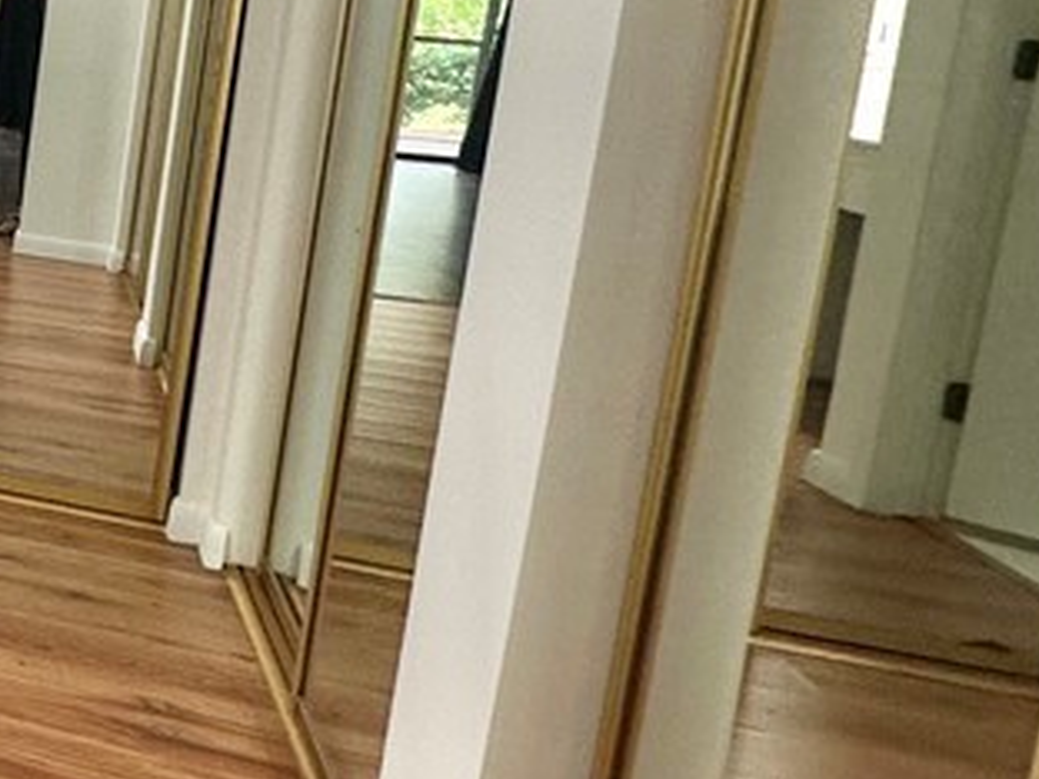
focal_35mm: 46
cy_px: 127
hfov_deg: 26.1
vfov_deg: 30.5
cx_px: -616
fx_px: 1381
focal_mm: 2.22
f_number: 2.2
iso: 125
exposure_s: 1/120
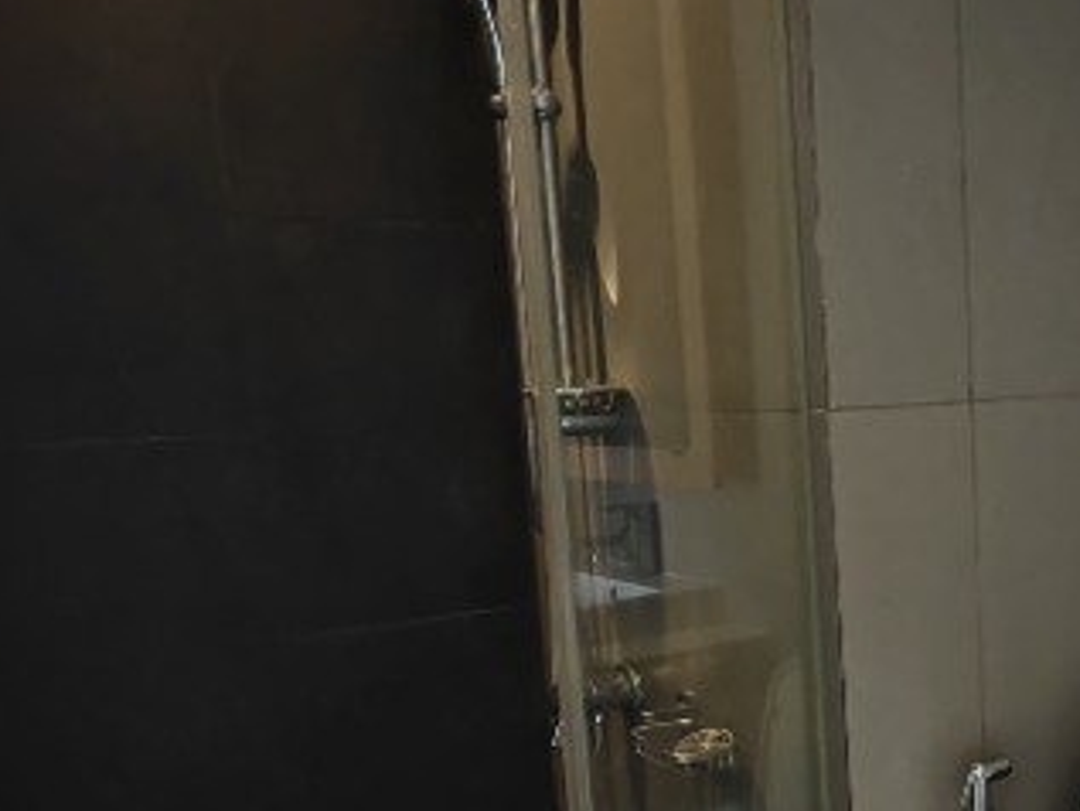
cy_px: 590
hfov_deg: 43.3
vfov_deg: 34.5
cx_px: 886
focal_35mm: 41
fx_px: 1280
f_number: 2.2
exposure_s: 1/33.3
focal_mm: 2.16
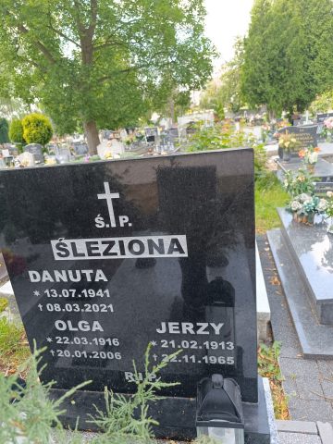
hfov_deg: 56.8
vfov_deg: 71.6
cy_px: 222
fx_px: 308
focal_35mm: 24
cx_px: 166
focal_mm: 6.14
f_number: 1.65
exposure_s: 1/100
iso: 159
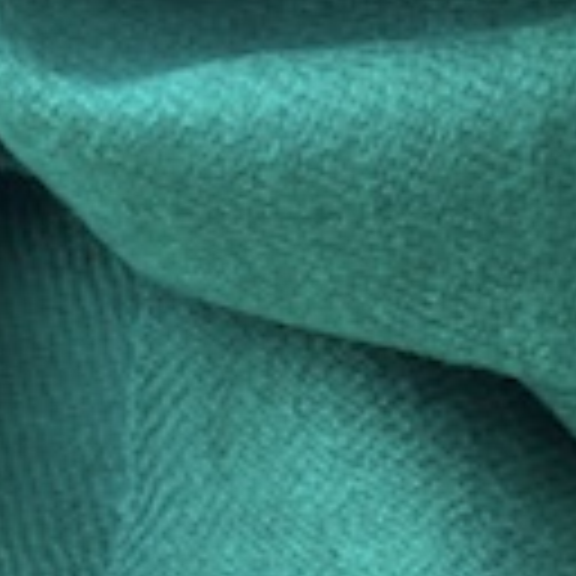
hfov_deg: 5.1
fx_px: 6212
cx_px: -898
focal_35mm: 330
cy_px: 270
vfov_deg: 5.3
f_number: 1.78
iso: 50
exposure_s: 1/128
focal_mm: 6.76
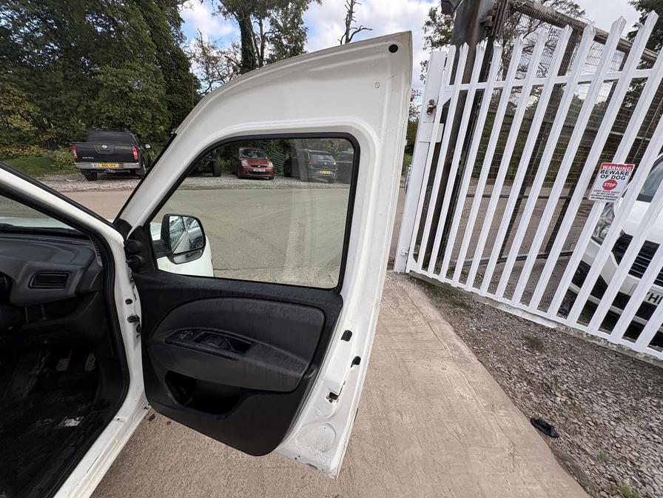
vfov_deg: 85.7
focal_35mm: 14
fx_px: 268
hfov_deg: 102.1
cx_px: 332
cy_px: 249
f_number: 2.2
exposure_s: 1/445
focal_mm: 2.22
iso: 40
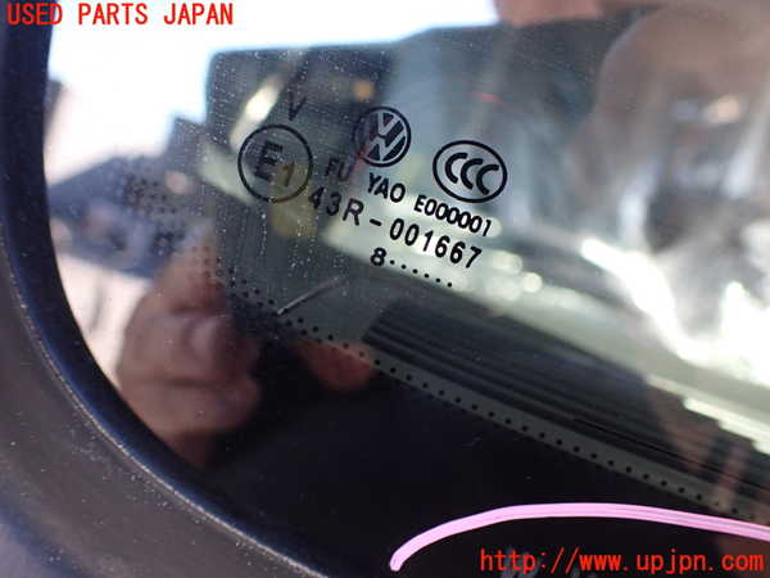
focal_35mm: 30
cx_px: 385
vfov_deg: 46.8
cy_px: 289
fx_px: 667
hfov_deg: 60.0
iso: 400
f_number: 2.3
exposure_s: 1/125
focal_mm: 5.4
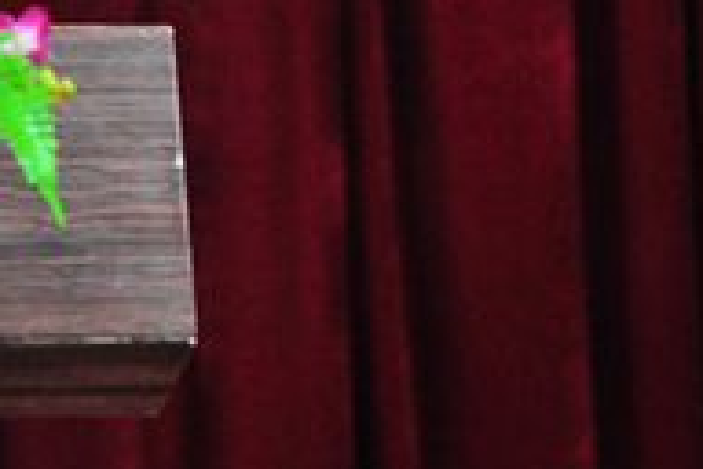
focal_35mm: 559
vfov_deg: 2.4
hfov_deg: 3.6
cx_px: -860
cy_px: -546
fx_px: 10915
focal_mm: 70
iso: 320
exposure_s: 1/160
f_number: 2.8
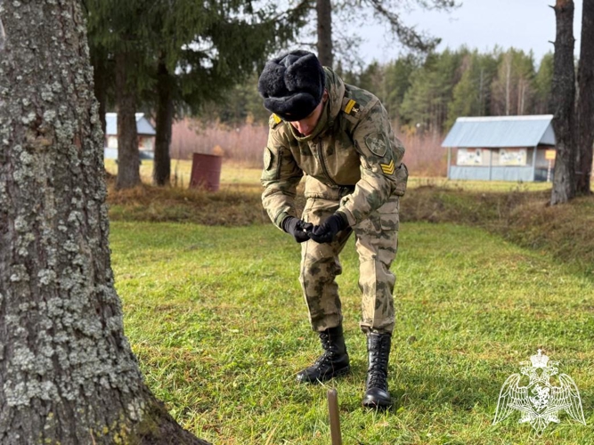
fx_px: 824
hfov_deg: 39.7
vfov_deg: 30.3
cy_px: 222
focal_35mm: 48
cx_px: 297
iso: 64
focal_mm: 6.76
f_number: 1.78
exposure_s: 1/447
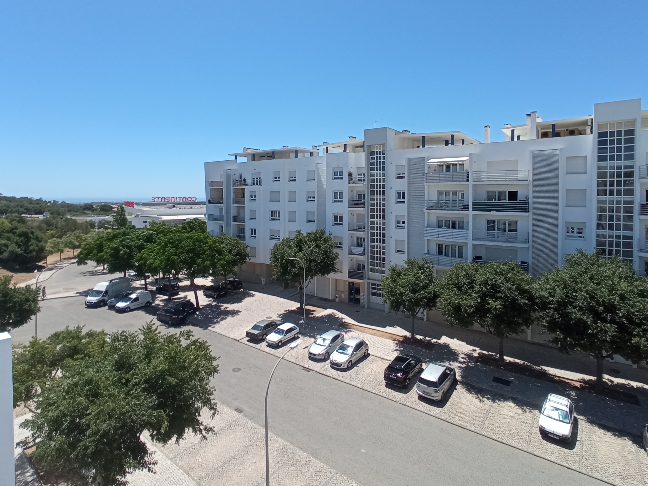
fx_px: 337
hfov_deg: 87.8
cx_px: 322
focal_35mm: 18
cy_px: 200
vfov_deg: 71.0
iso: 111
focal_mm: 1.65
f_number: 2.2
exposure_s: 1/1580
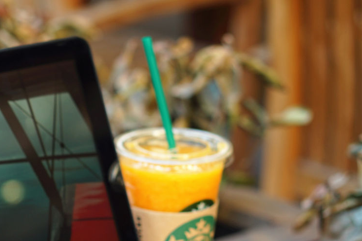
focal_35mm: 148
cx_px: -37
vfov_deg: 9.2
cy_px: 250
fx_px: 1488
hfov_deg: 13.6
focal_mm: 55
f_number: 2.8
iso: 100
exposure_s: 1/60
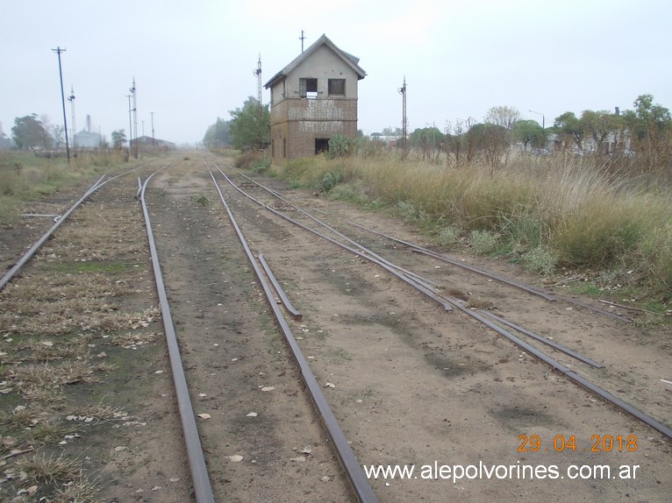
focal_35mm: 38
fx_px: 737
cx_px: 336
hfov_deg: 49.0
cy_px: 252
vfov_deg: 37.7
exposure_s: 1/200
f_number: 3.1
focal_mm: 5.3
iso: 80
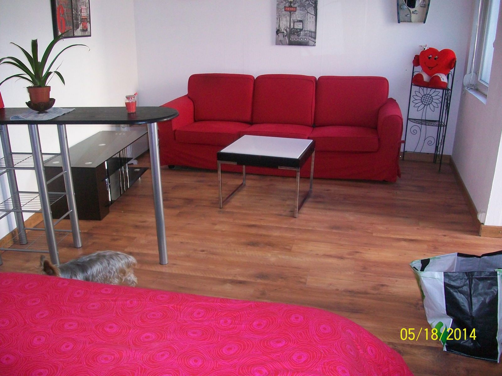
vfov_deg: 44.2
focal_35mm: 32
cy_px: 188
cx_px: 251
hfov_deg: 56.8
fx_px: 464
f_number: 2.8
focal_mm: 5.7
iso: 160
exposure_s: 1/60
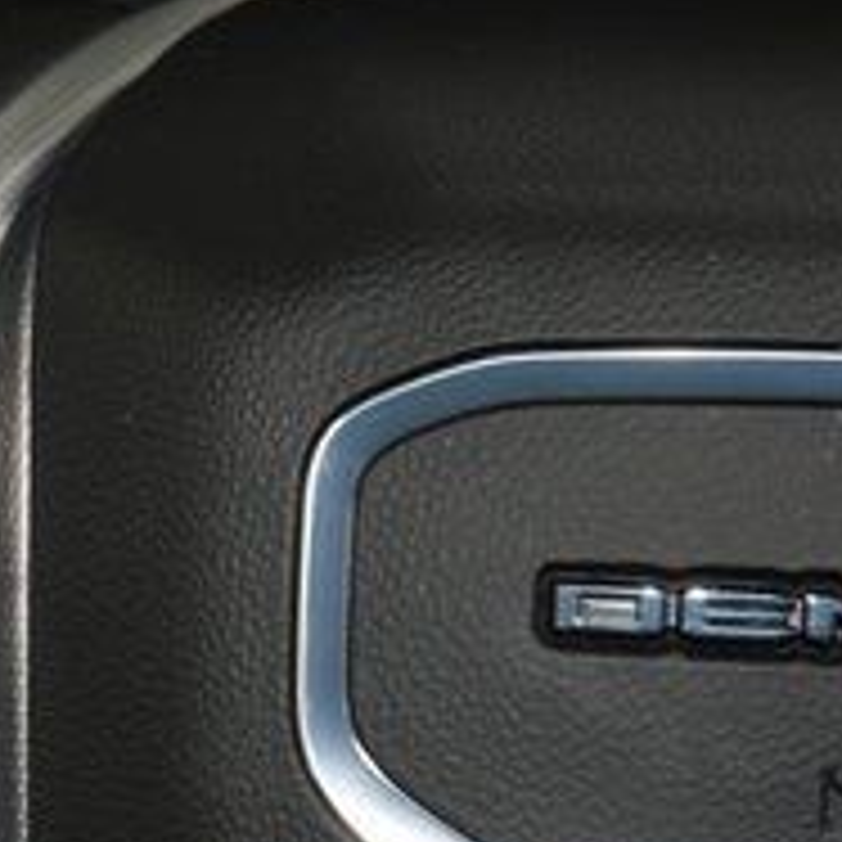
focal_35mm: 306
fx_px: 8421
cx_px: -378
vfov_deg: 5.7
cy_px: 358
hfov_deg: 5.7
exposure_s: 1/40
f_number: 4.5
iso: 1600
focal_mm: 70
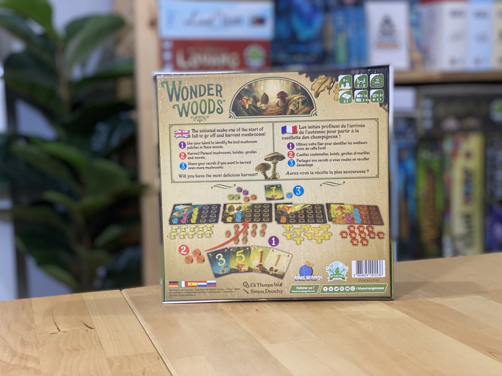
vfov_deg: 28.0
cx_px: 251
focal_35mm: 52
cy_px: 188
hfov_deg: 36.8
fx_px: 754
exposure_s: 1/33
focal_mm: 6
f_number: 2
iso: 125
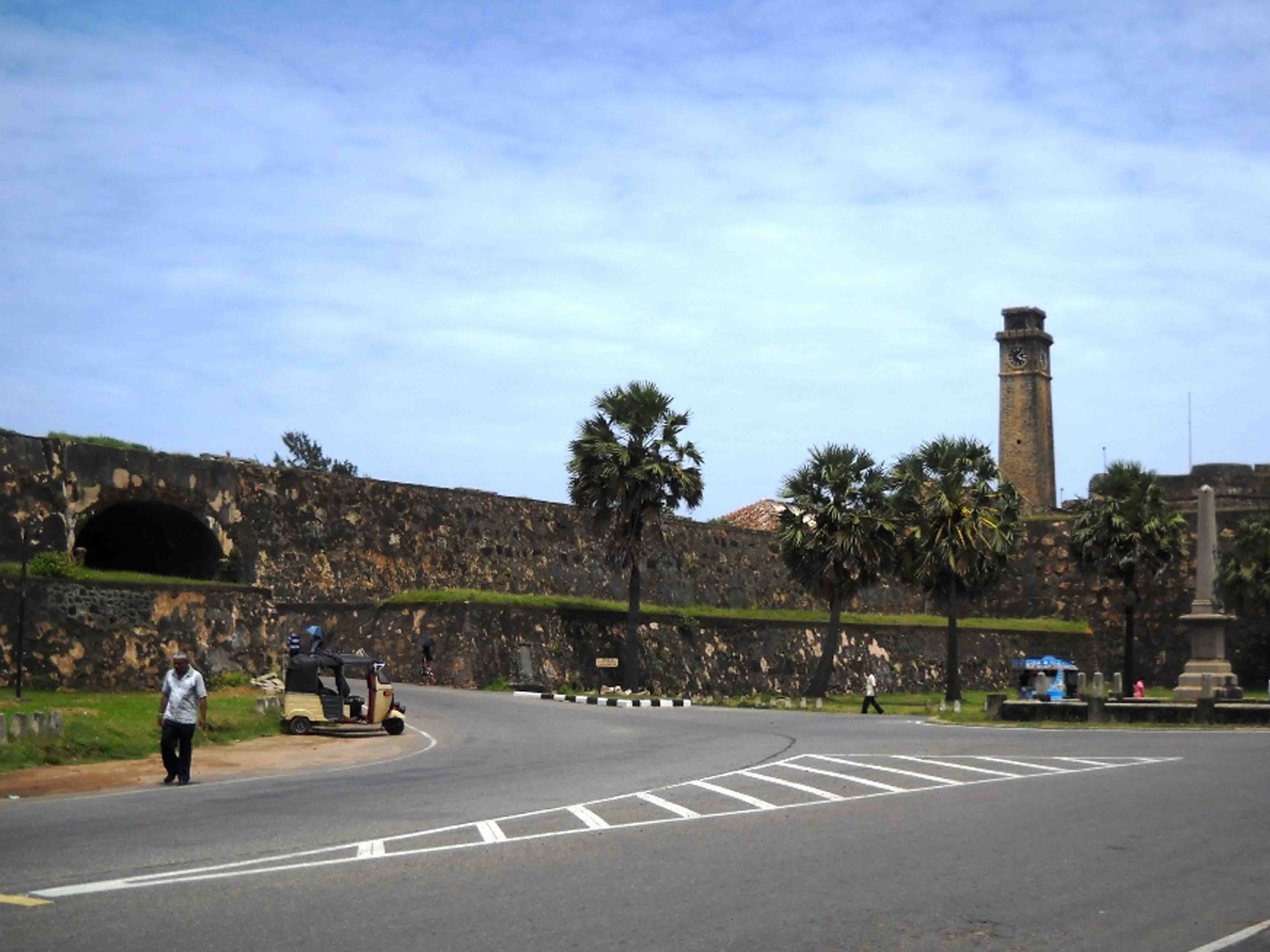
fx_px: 2385
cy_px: 476
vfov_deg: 22.6
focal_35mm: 65
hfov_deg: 29.8
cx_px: 635
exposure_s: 1/2000
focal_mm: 3.81
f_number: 2.2
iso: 50
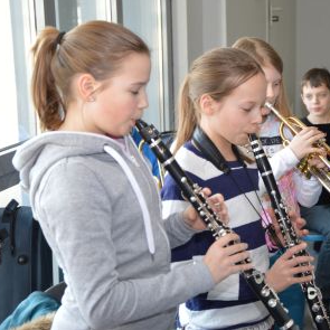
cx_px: 239
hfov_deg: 17.8
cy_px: 164
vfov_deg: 17.9
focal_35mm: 97
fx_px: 1046
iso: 560
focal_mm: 50
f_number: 5
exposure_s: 1/60
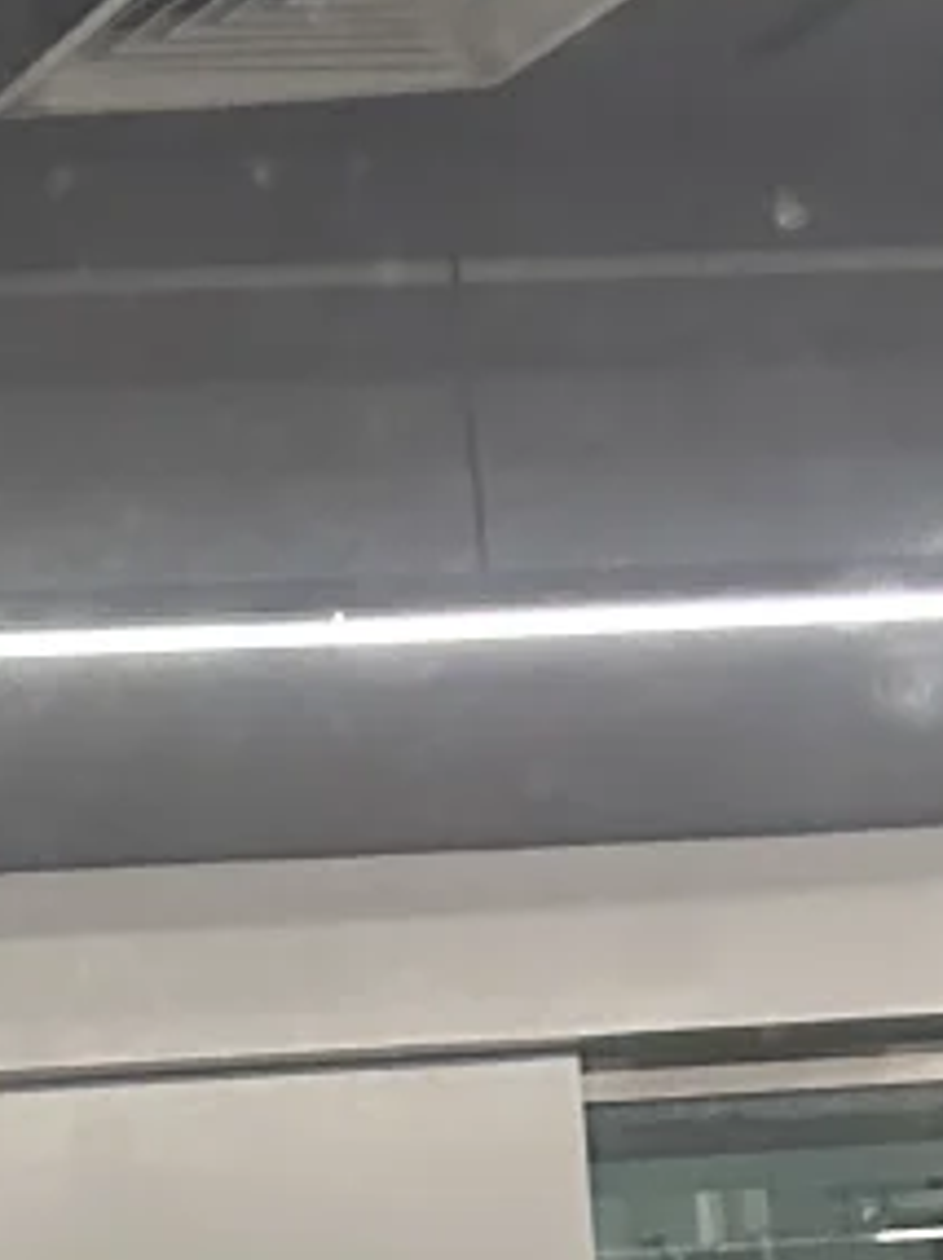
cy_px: 2264
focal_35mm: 121
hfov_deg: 10.4
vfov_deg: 14.4
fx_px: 4402
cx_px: -1388
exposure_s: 1/50
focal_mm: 6.86
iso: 640
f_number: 1.78
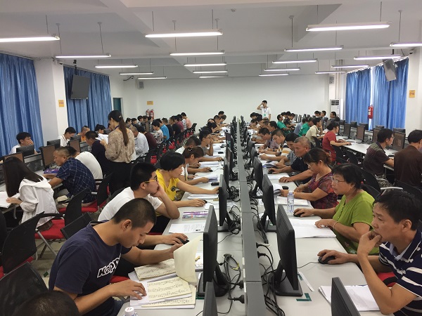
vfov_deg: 48.2
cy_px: 158
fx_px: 354
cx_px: 211
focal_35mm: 29
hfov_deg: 61.7
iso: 80
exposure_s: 1/33
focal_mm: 4.15
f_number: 2.2
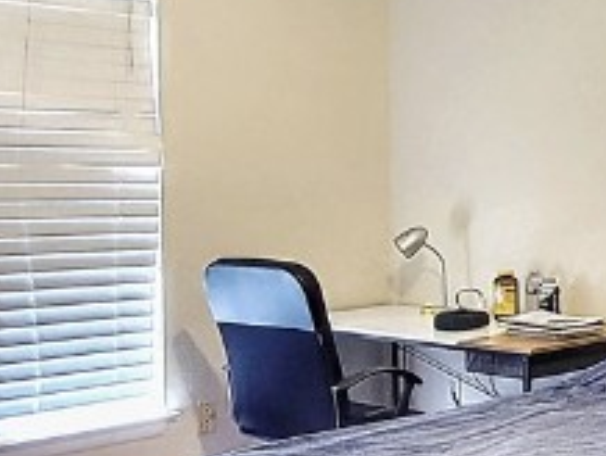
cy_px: 403
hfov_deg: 31.0
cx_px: 467
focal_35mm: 61
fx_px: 1069
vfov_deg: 23.5
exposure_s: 1/30
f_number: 2.2
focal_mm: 2.2
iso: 320
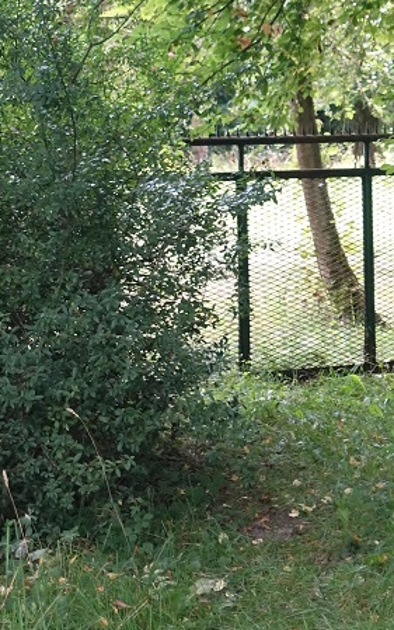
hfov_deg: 8.6
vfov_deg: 13.6
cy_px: 15
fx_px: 2609
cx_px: 233
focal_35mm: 152
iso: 500
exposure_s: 1/250
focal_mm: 17.9
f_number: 2.8
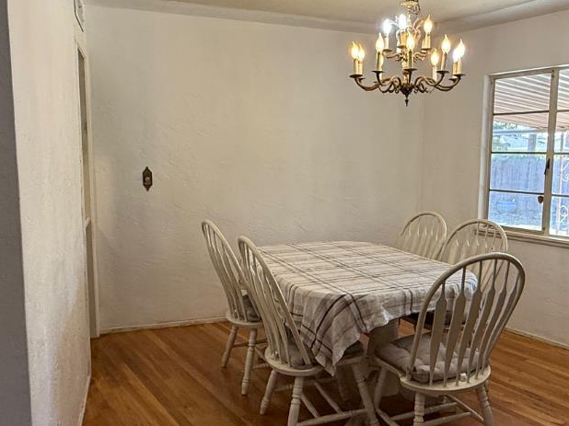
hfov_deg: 53.3
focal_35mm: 34
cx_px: 358
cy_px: 219
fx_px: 559
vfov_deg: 41.8
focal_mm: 2.22
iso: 160
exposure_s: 1/120
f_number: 2.2
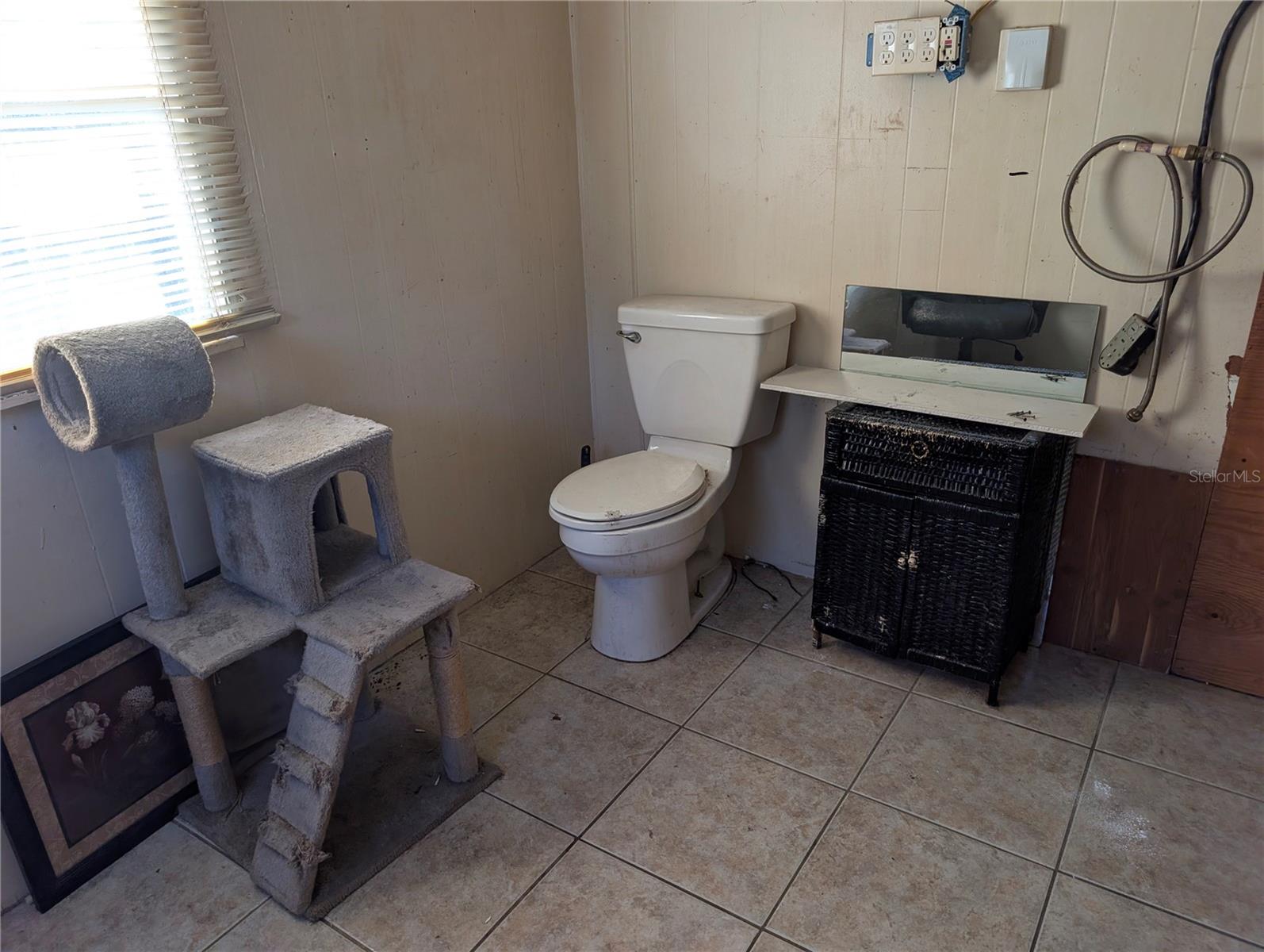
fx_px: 878
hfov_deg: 71.5
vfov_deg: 56.9
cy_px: 476
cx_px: 632
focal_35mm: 24
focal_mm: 6.9
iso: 43
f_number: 1.68
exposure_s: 1/123
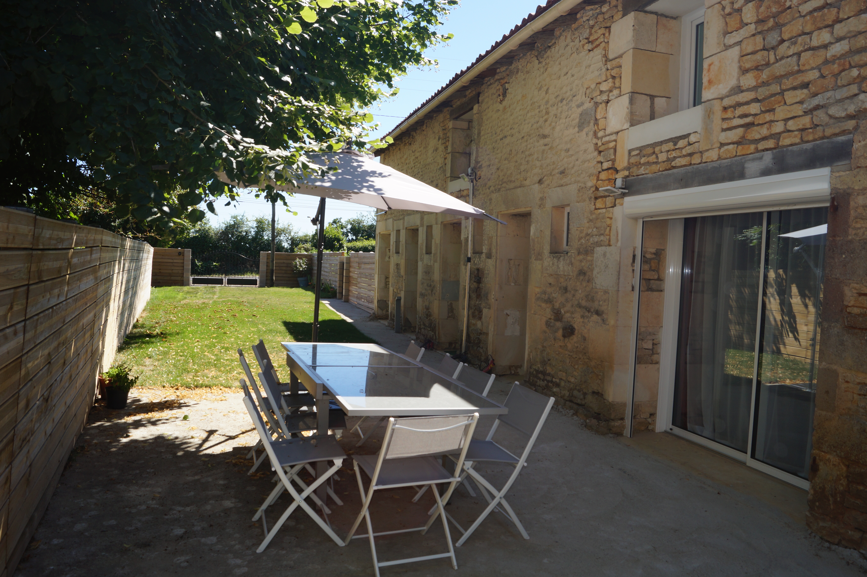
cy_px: 288
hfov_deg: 67.4
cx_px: 434
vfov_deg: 47.9
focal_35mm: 27
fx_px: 650
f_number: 11
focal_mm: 18
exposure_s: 1/80
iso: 100
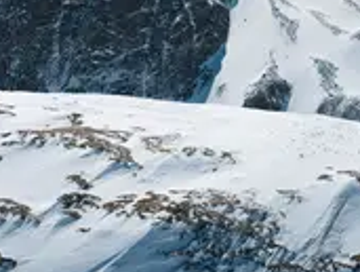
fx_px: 584
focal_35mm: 56
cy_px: 40
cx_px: 339
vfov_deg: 25.6
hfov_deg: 32.2
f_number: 4
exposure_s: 1/4000
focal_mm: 12.29
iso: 100
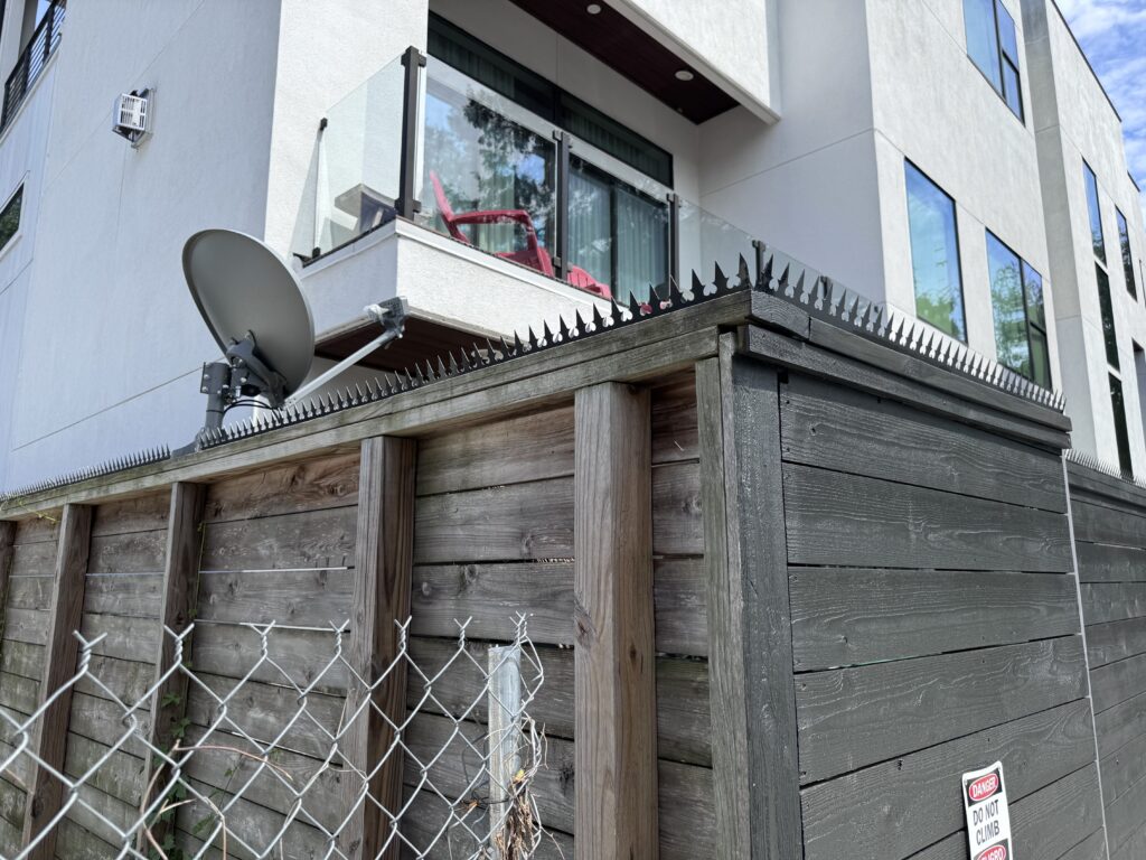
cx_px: 573
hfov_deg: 71.6
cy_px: 430
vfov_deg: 56.8
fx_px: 795
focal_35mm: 24
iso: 80
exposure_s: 1/3096
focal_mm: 6.86
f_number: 1.78
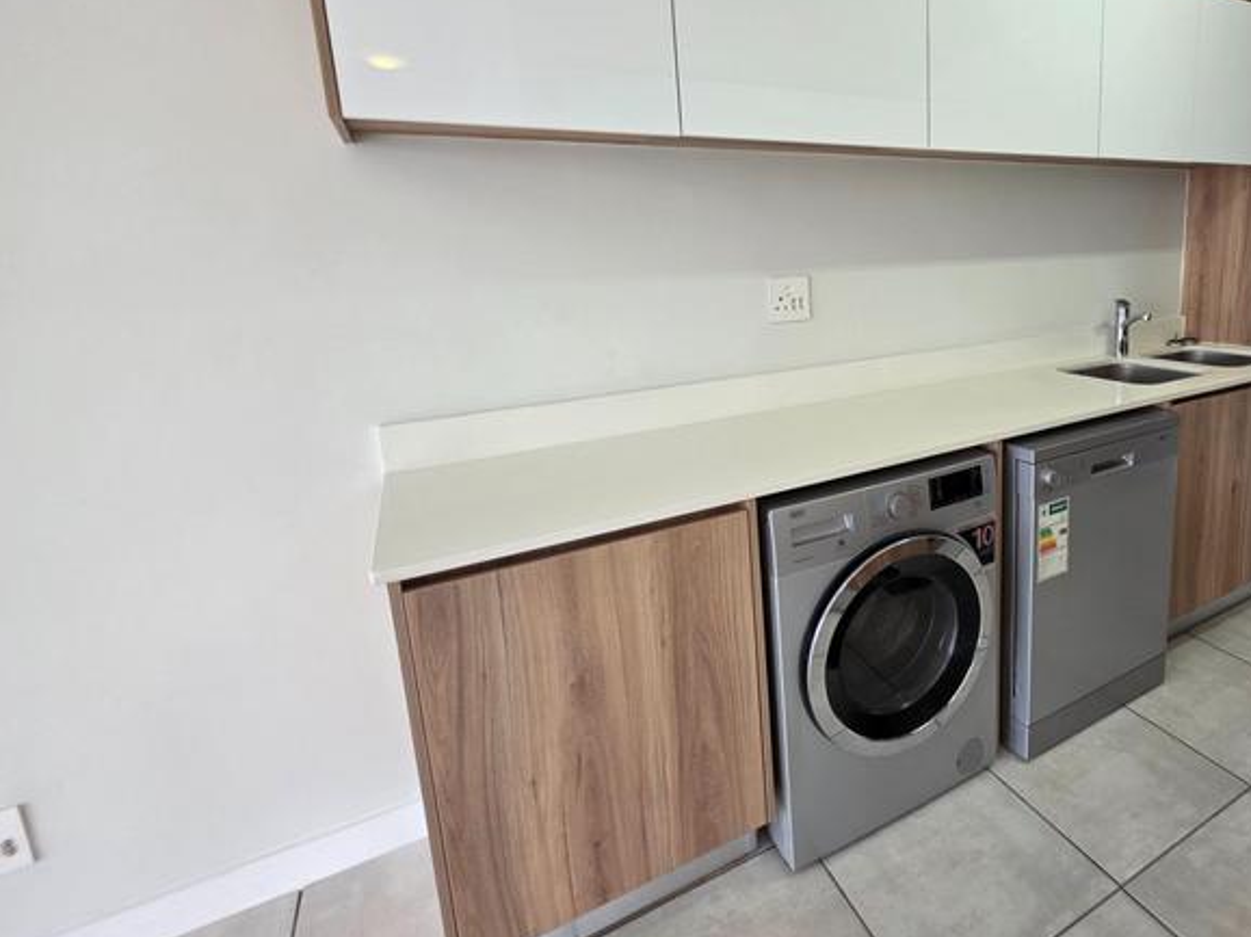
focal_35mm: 18
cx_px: 848
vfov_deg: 70.9
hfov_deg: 84.3
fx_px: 650
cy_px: 381
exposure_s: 1/100
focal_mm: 2.2
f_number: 1.9
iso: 100
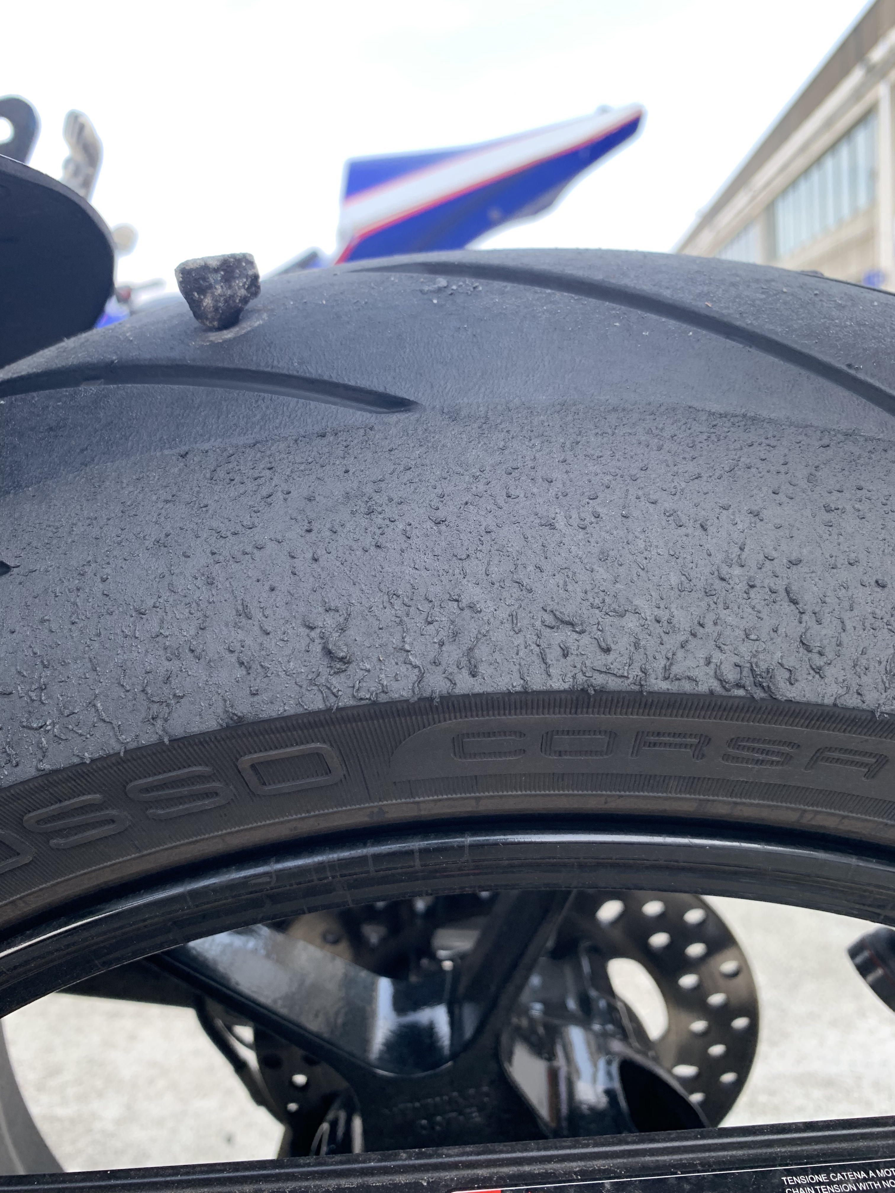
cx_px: 448
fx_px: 896
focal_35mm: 26
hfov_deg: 53.1
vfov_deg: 67.3
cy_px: 596
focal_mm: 4.25
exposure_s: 1/122
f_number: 1.8
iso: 25
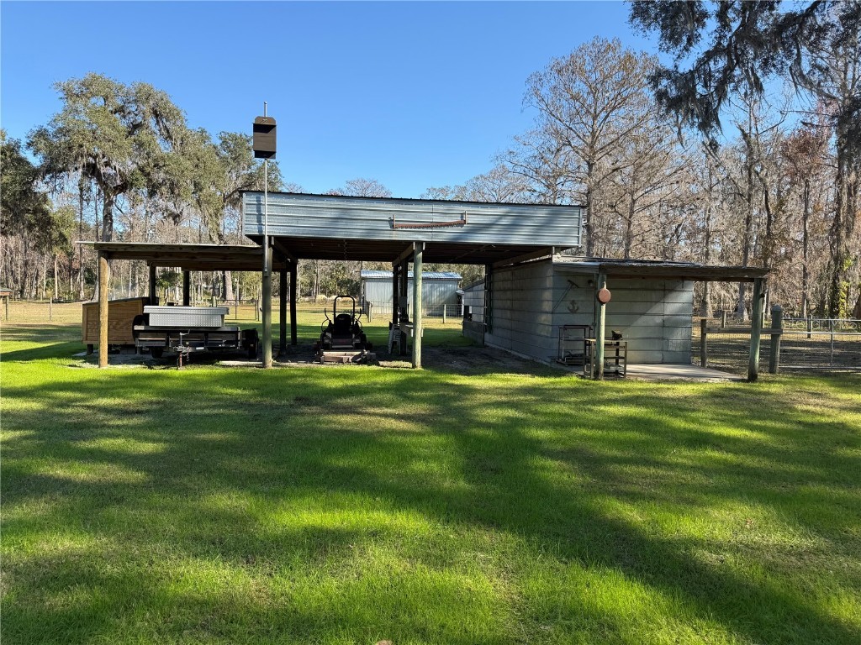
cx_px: 430
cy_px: 322
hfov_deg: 71.6
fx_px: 597
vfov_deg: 56.8
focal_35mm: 24
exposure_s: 1/1770
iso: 80
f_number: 1.78
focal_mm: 6.76
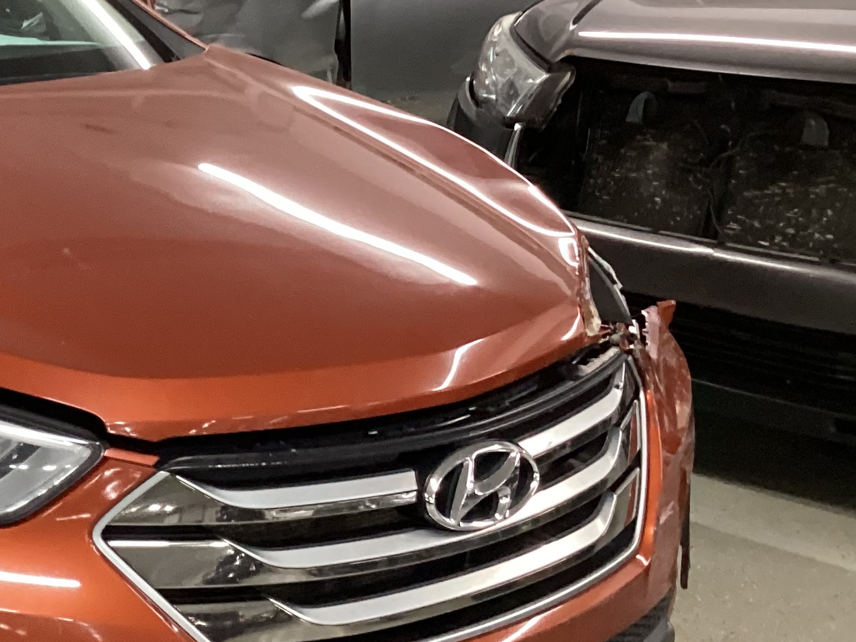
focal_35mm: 77
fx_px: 1904
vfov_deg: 19.1
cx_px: -201
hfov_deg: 23.0
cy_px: 349
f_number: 2.4
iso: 320
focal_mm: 3.3
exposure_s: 1/40
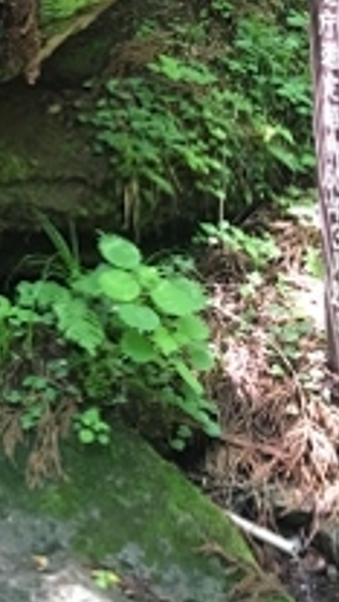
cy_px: 158
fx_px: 1215
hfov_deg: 15.1
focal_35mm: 76
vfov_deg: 27.5
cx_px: -104
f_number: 2.2
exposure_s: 1/15
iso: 80
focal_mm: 4.15
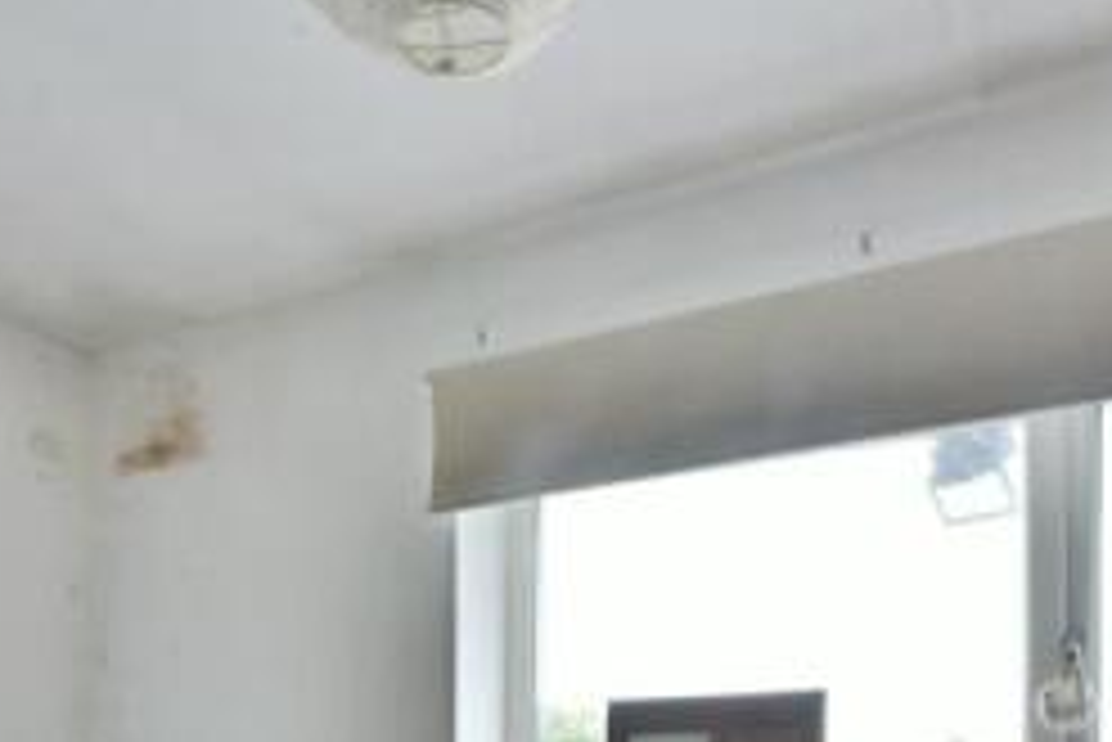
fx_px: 1144
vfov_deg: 30.7
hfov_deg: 51.8
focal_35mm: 37
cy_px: 884
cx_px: 536
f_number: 11
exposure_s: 1/15
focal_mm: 14
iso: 560
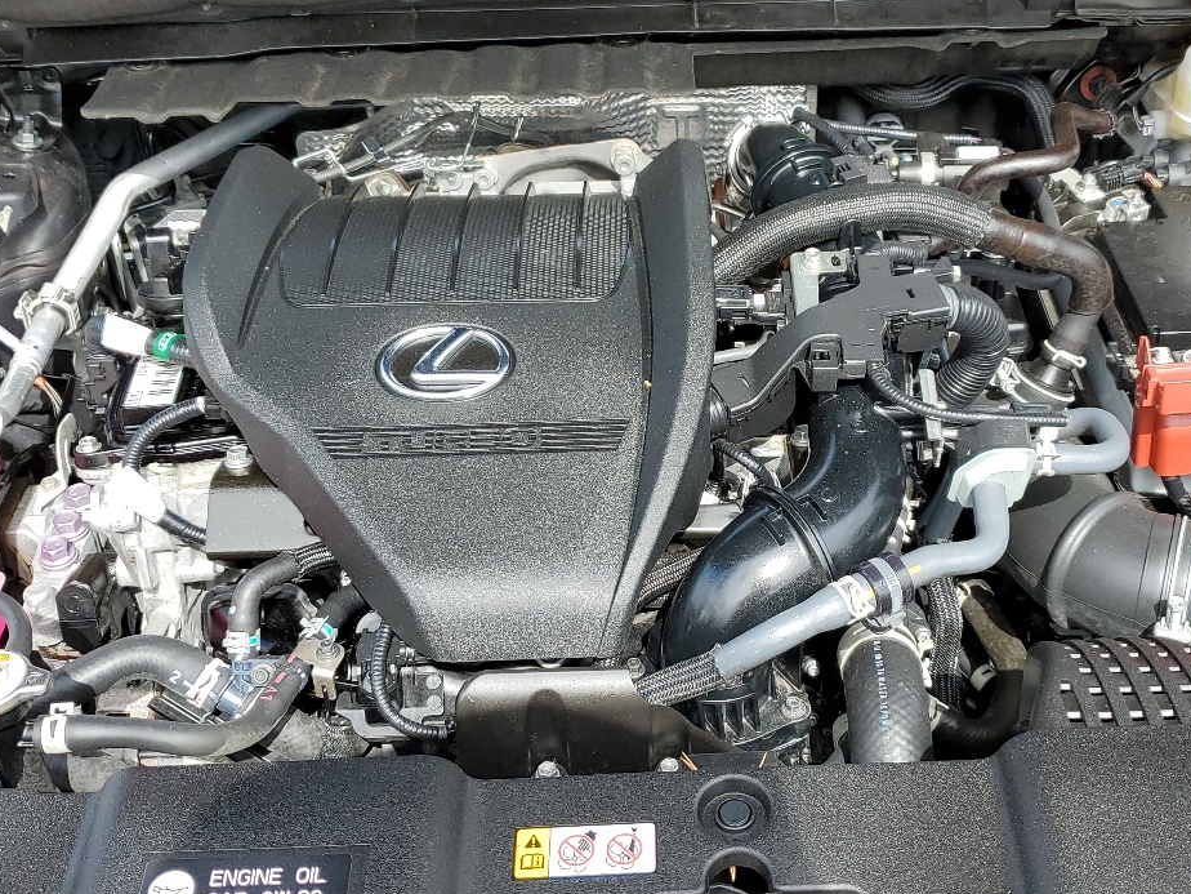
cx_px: 714
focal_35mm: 45
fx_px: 1548
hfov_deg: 41.9
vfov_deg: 32.2
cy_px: 401
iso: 50
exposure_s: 1/769
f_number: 1.5
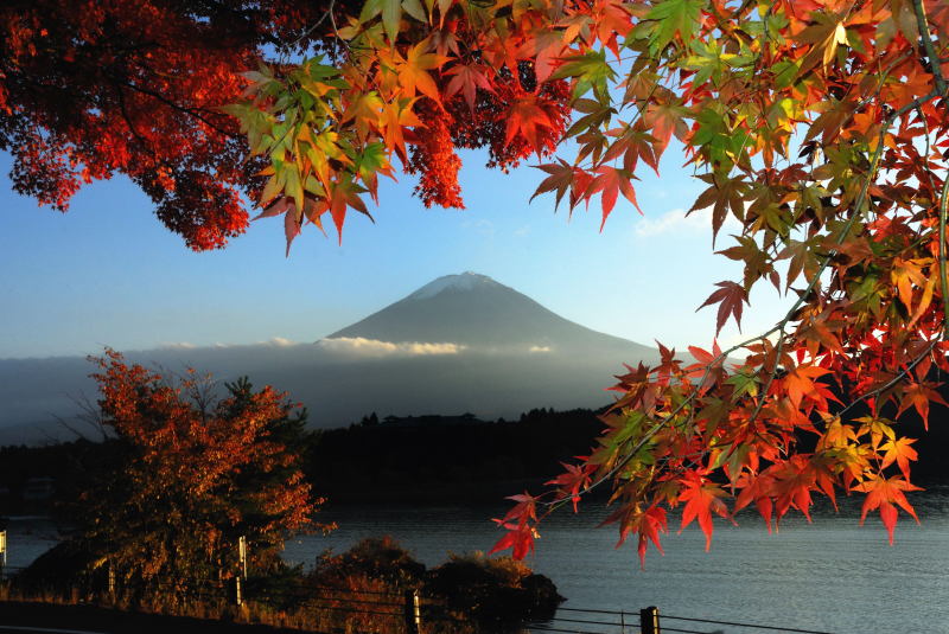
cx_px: 474
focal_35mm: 42
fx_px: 1108
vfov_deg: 32.0
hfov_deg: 46.4
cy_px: 317
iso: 200
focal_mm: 28
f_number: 22
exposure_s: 1/60
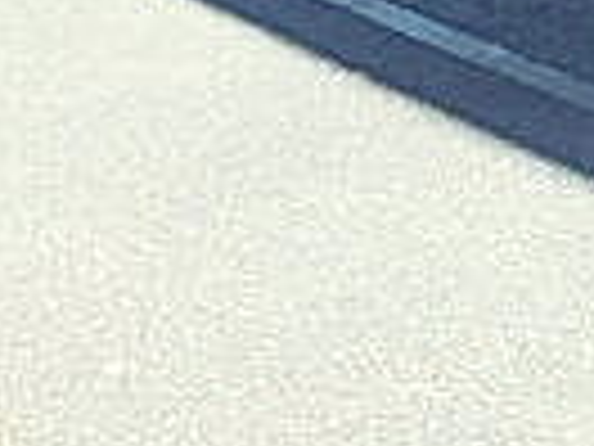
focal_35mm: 102
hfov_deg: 16.2
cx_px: 1071
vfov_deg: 13.4
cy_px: -275
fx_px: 1750
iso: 125
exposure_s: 1/320
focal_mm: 3.7
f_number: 3.5
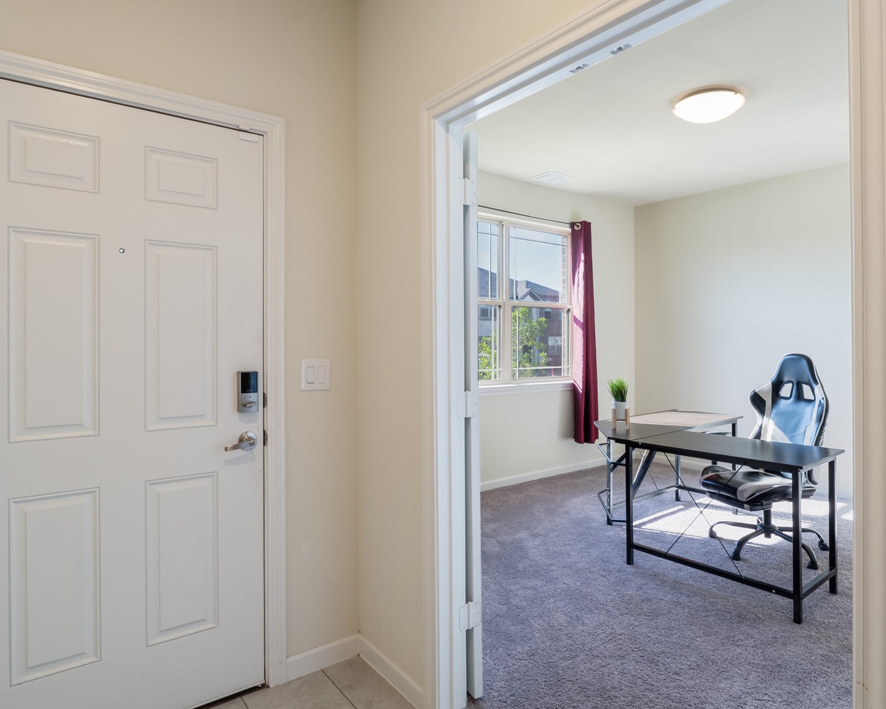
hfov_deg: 77.6
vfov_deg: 65.5
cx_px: 458
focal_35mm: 21
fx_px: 551
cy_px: 370
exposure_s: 1/2.5
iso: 100
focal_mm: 16
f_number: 11
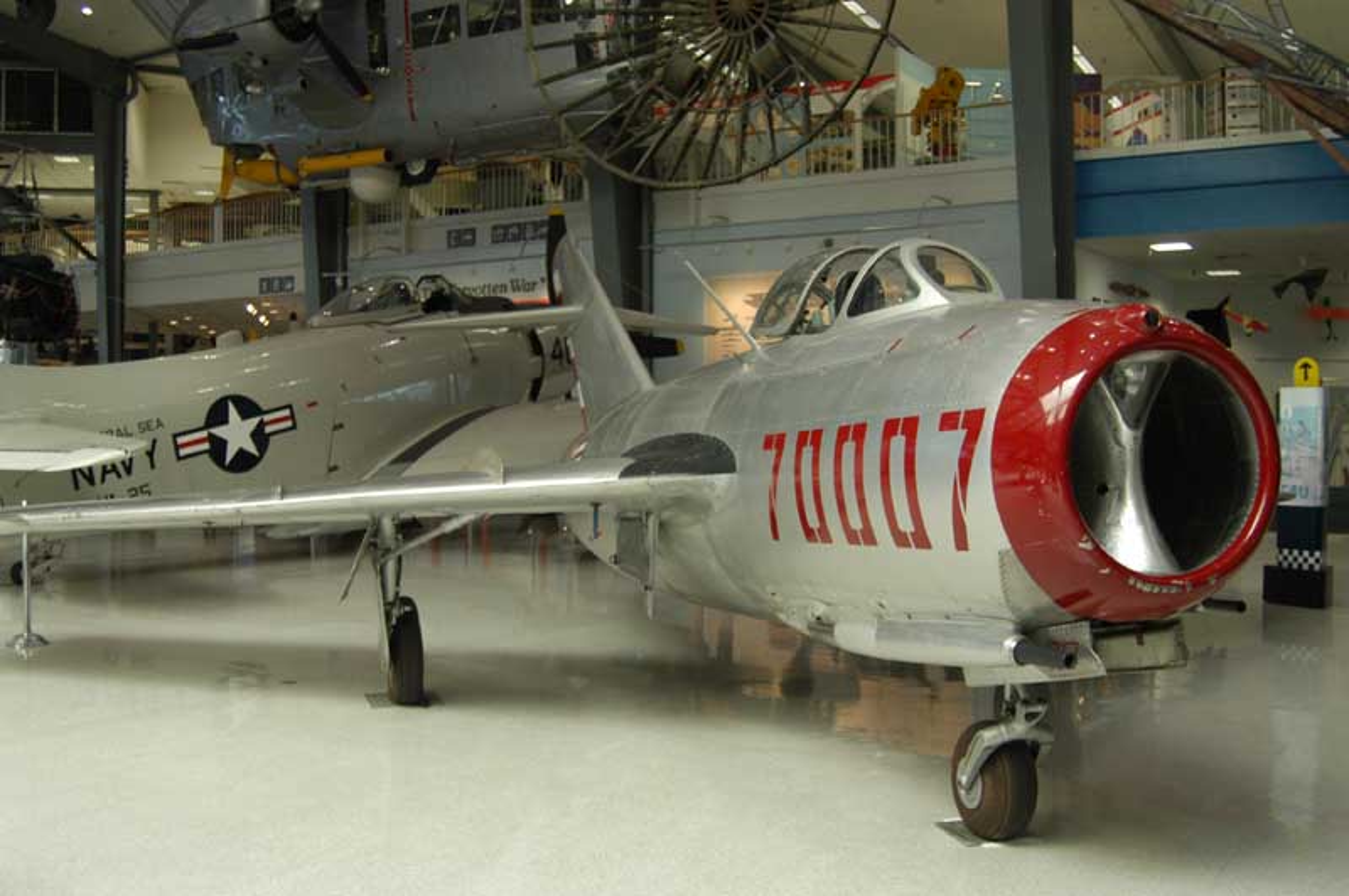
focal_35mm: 36
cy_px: 448
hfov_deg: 53.2
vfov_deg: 36.8
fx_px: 1348
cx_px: 674
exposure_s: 1/50
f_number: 3.5
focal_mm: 24
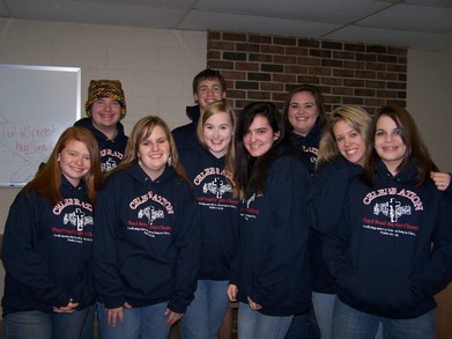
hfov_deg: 49.0
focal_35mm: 38
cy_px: 170
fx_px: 496
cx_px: 226
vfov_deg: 37.7
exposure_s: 1/60
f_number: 2.8
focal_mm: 6.3
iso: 140
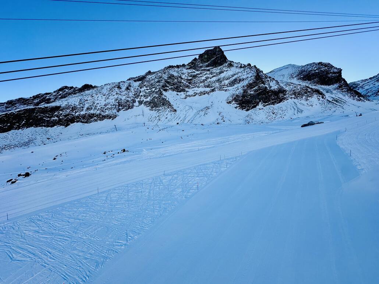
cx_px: 190
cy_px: 142
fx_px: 153
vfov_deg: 85.7
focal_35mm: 14
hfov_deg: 102.0
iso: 40
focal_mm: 2.22
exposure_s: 1/836
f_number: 2.2
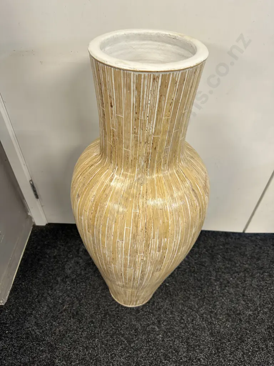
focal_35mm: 24
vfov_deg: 71.6
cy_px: 183
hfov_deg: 56.8
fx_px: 253
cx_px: 137
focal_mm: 6.86
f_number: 1.78
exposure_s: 1/50
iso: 160
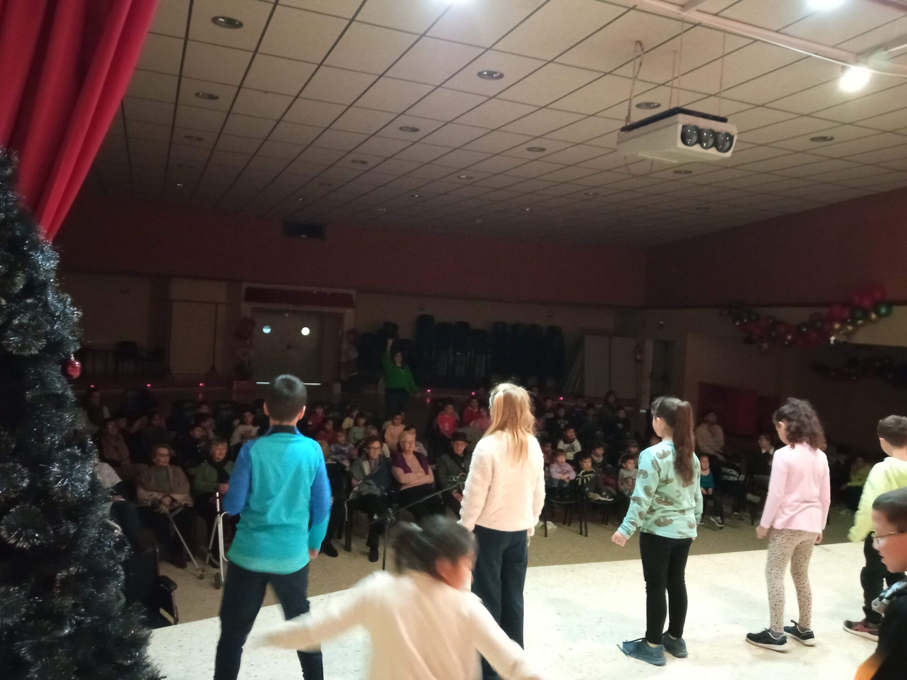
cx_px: 454
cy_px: 340
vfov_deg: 51.4
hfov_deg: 65.3
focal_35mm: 27
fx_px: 707
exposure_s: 1/14.3
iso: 2958
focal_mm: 3.79
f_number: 2.2
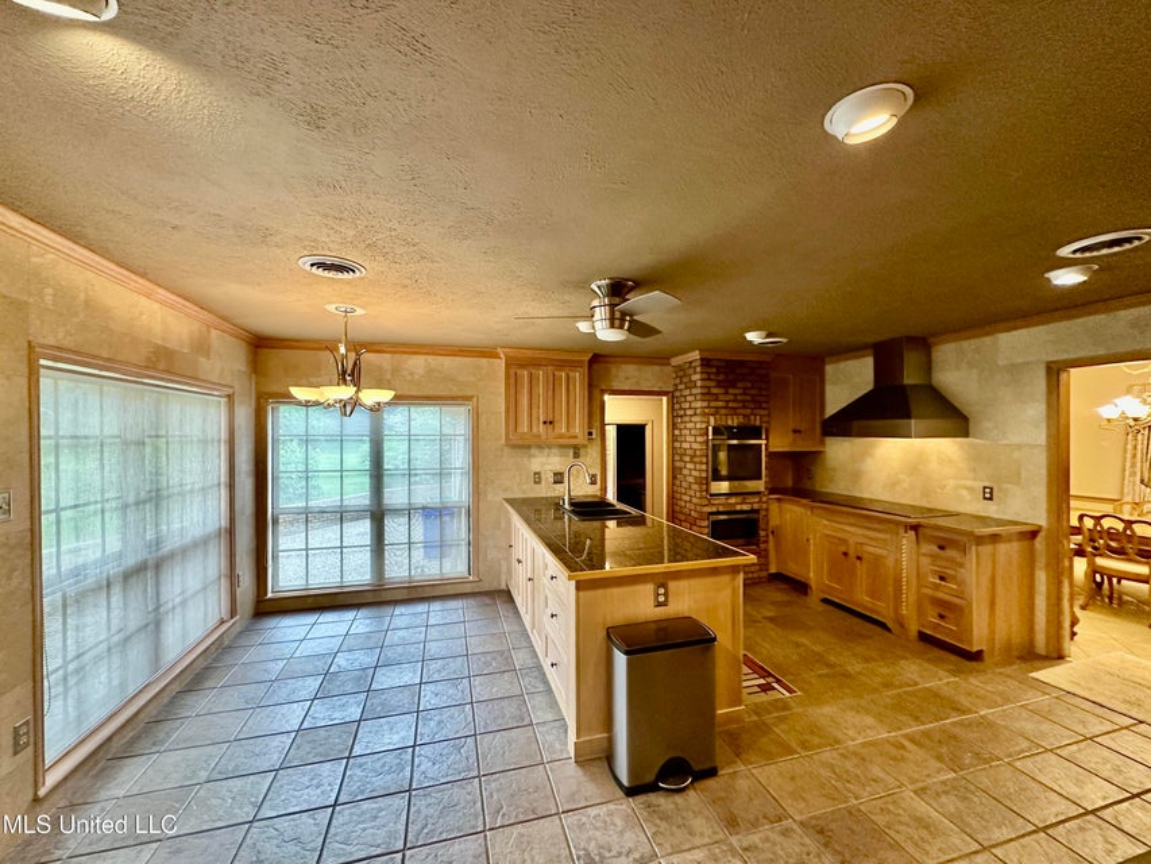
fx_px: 466
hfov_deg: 102.1
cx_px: 576
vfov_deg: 85.7
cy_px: 432
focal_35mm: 14
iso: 320
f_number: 2.2
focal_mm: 2.22
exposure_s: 1/60
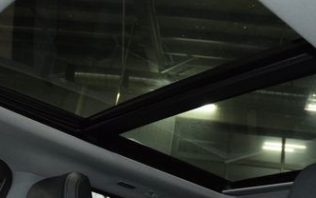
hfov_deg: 38.1
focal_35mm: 53
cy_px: 100
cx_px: 180
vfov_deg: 24.5
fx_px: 457
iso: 1800
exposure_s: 1/125
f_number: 3.5
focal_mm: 18
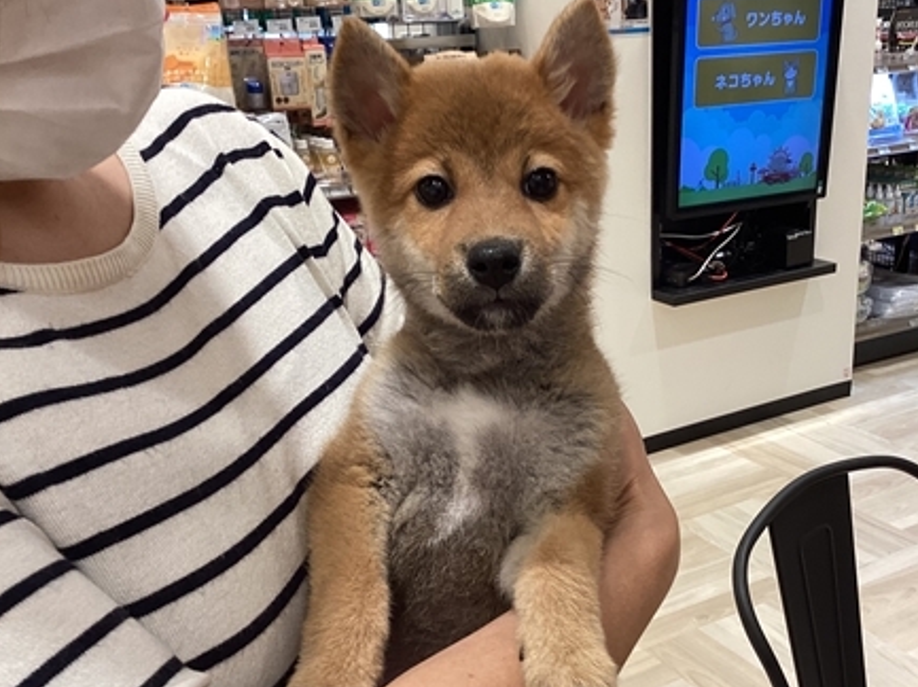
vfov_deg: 33.5
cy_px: 403
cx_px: 558
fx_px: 1139
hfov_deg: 43.6
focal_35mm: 43
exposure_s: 1/60
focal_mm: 3.3
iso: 64
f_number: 2.4
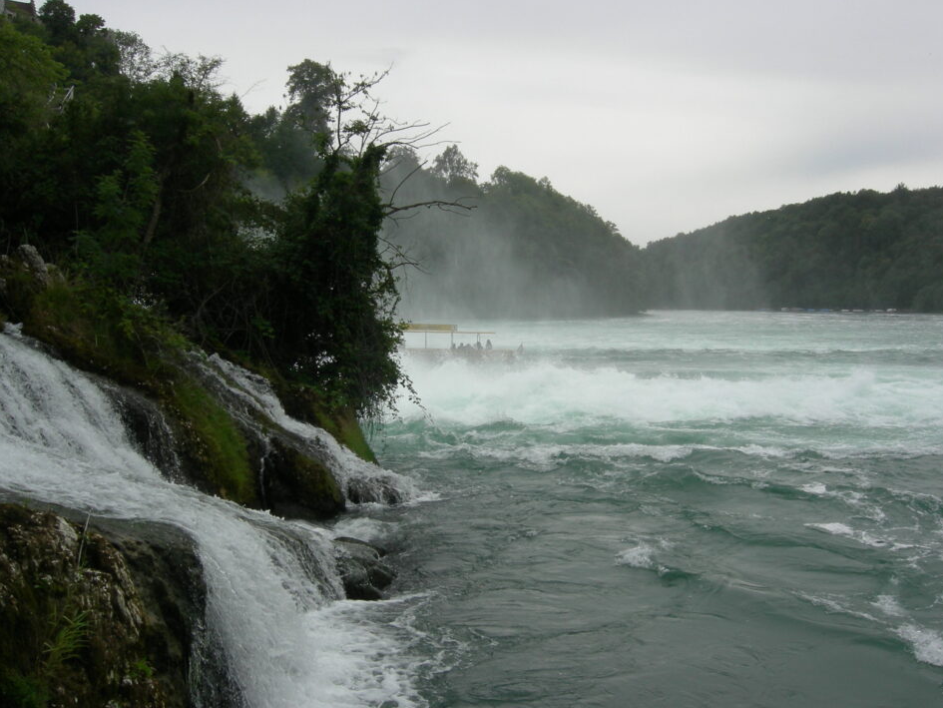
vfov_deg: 36.8
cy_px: 356
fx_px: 1063
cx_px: 462
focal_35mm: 39
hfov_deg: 47.9
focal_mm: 7.5
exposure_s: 1/290
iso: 64
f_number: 6.8
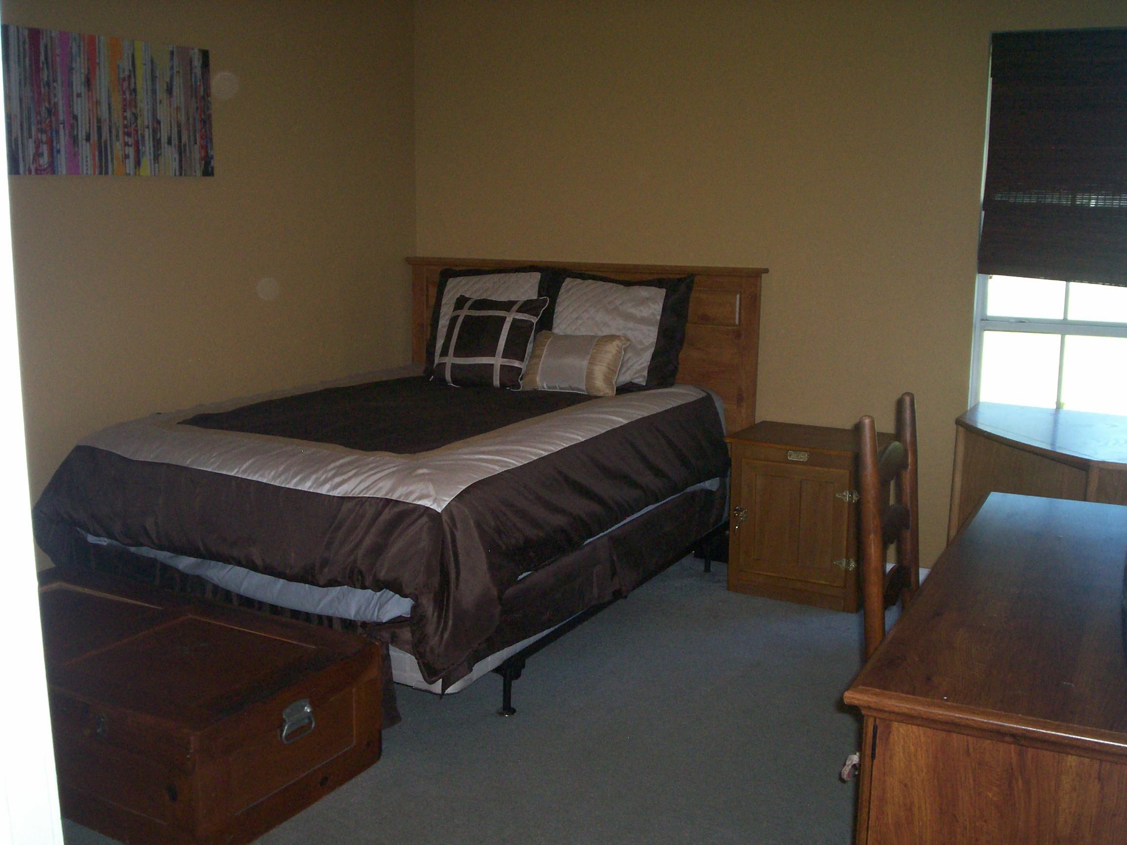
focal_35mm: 36
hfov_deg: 51.4
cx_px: 564
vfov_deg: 39.7
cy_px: 422
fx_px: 1172
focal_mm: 5.9
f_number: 4.5
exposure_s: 1/64
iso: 140
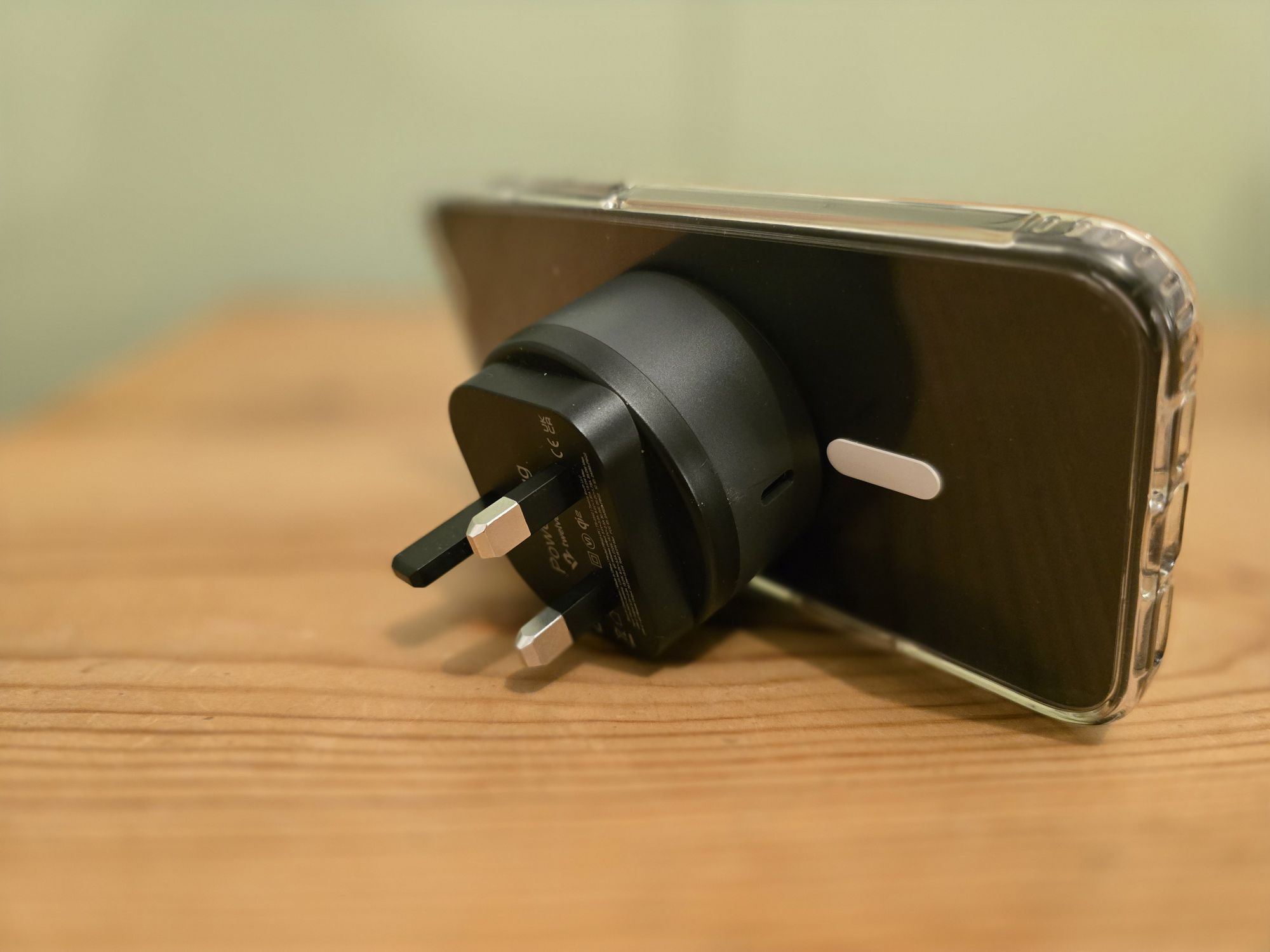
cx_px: 635
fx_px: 844
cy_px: 476
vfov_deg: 58.9
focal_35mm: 23
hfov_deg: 73.9
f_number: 1.7
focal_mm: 6.3
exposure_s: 1/100
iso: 1600
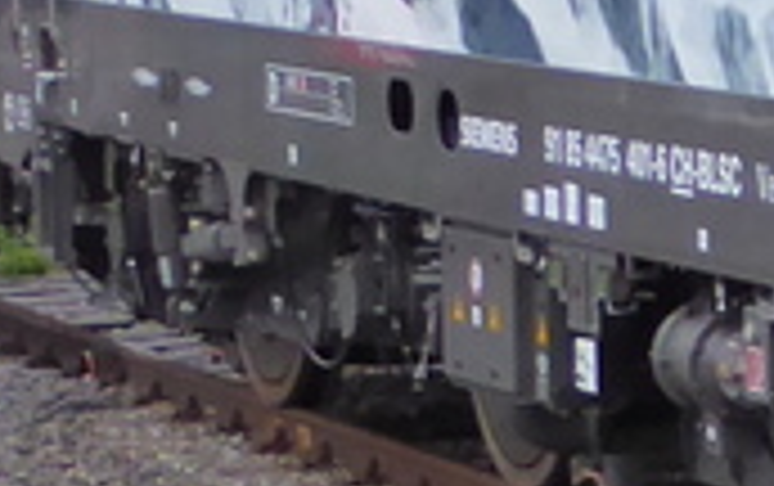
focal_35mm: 288
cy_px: -104
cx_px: 2277
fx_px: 6083
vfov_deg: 4.6
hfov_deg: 6.6
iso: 320
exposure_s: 1/60
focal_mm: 6.7
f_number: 3.7
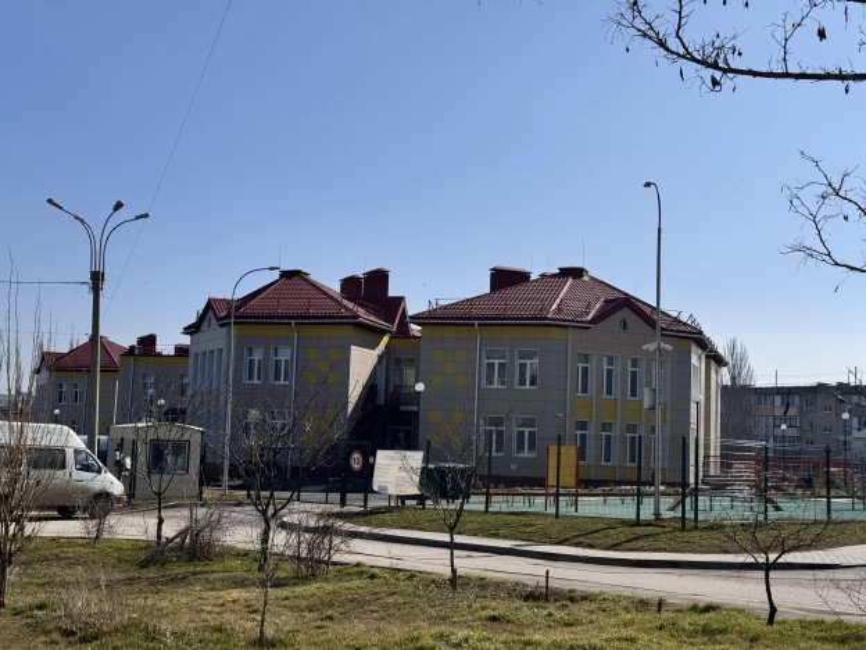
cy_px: 325
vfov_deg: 30.3
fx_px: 1201
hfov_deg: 39.7
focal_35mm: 48
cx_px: 433
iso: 80
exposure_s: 1/12500
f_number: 1.78
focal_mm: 6.76
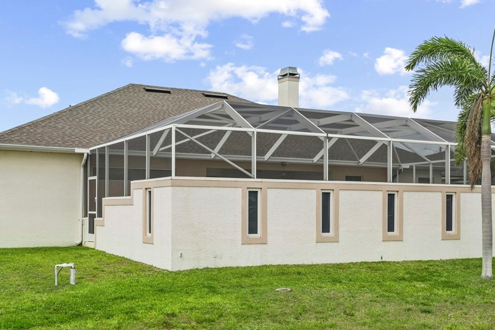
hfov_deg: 41.1
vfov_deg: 27.9
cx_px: 223
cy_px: 223
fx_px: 660
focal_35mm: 48
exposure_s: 1/250
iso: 400
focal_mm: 35
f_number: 9
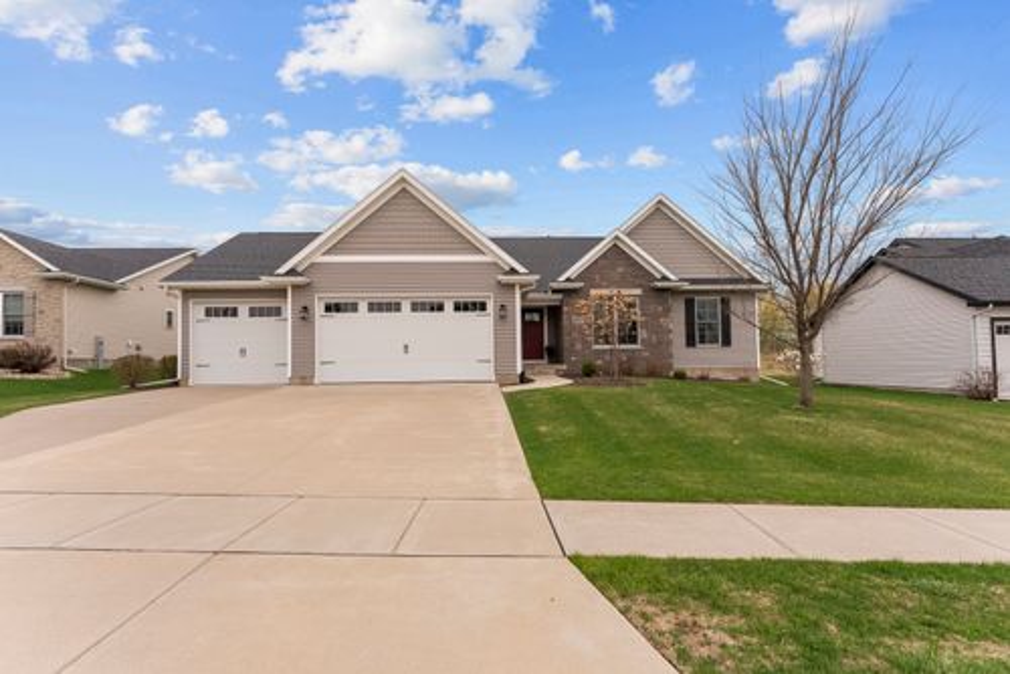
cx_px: 505
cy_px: 337
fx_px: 455
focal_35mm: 16
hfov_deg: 96.0
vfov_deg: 73.1
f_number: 8
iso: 640
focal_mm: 16.2
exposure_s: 1/1250
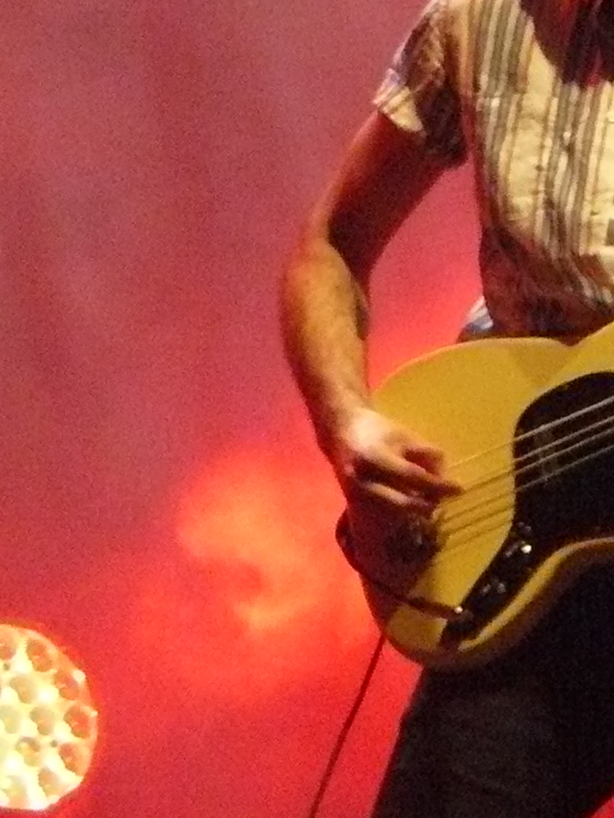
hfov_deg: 1.1
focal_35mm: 1385
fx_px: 32741
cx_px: 739
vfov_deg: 1.4
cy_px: 101
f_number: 3.3
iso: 640
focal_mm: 72
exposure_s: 1/125
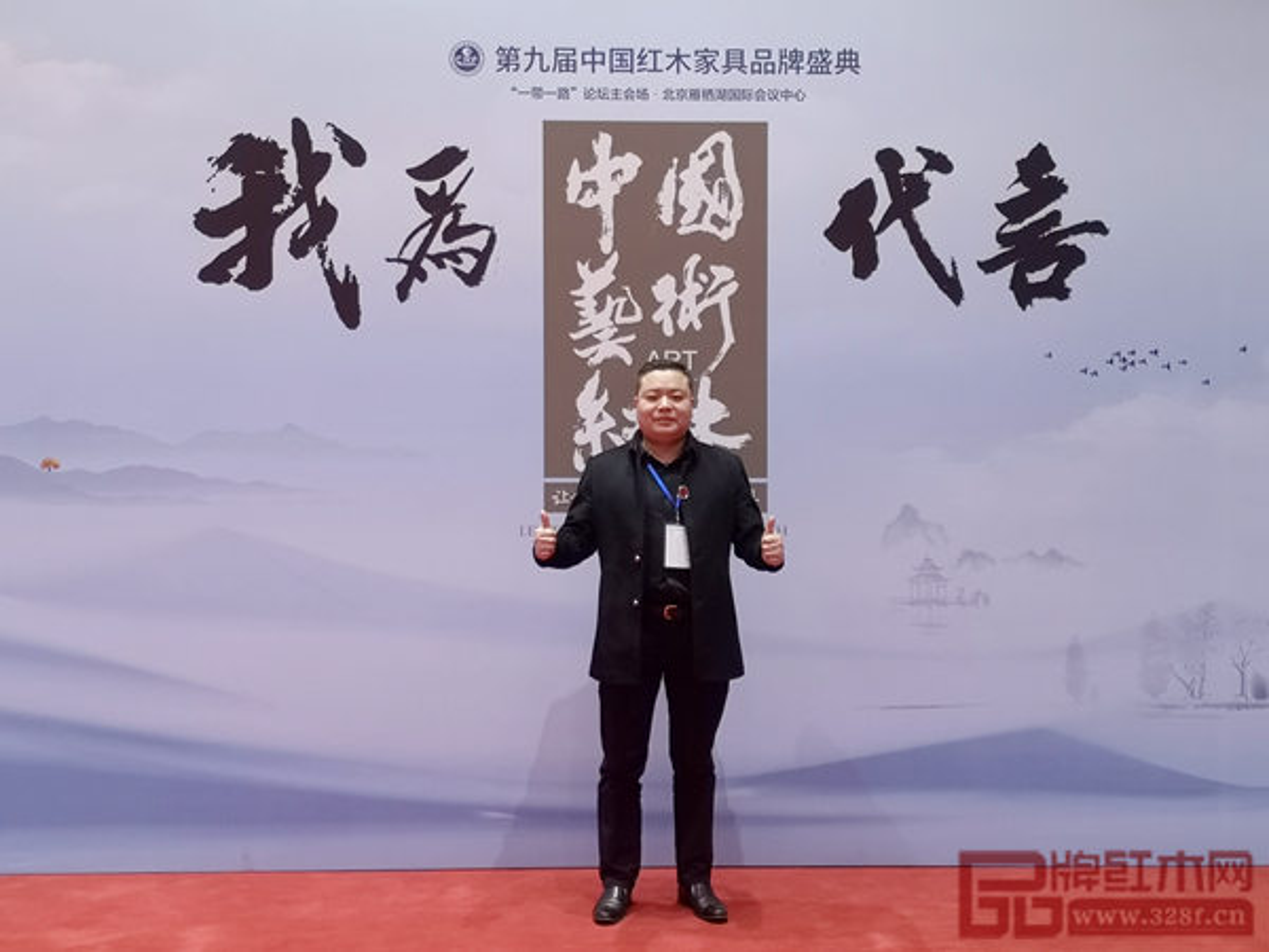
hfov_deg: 43.9
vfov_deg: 33.6
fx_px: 1576
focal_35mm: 43
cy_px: 476
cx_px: 634
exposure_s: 1/30
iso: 400
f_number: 1.8
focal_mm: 3.95
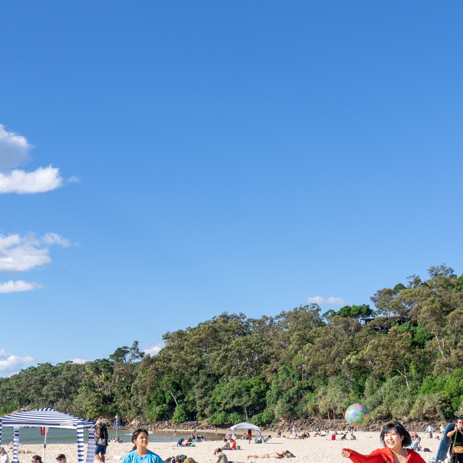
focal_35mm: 59
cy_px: 428
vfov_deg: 27.9
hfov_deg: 29.0
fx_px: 893
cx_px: 193
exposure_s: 1/250
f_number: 9
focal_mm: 24
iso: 100
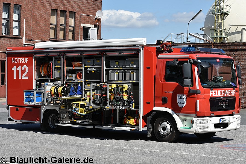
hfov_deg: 23.9
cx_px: 123
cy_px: 82
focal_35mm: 85
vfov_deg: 16.1
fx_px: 581
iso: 200
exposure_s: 1/400
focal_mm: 85
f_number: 10
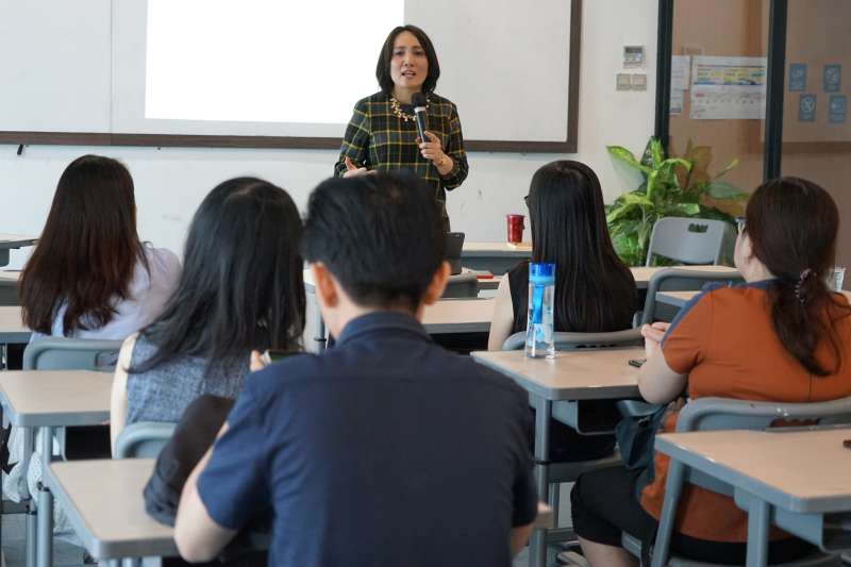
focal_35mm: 65
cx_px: 426
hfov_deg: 31.0
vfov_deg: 20.9
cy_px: 284
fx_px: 1536
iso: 4000
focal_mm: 65
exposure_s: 1/160
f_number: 5
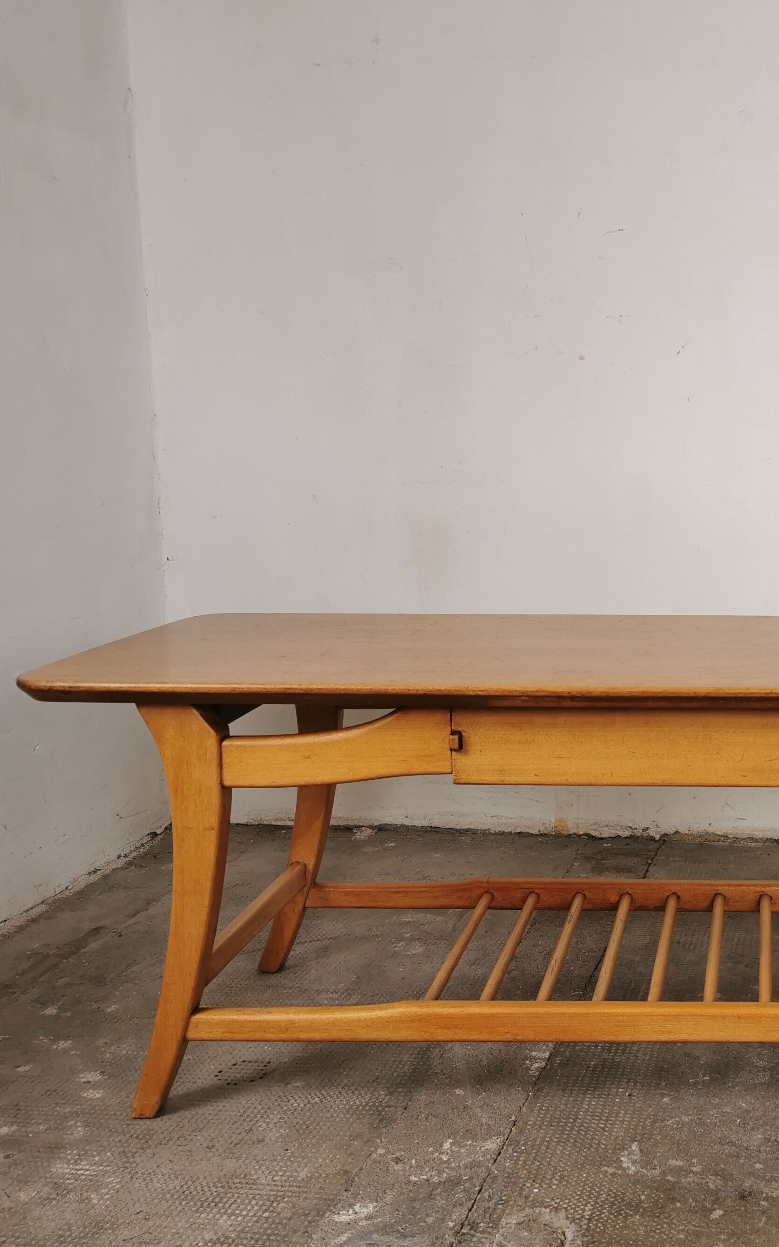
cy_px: 612
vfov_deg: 50.4
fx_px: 1325
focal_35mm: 39
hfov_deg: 30.6
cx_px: 764
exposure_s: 1/114
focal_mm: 5.56
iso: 50
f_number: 1.6
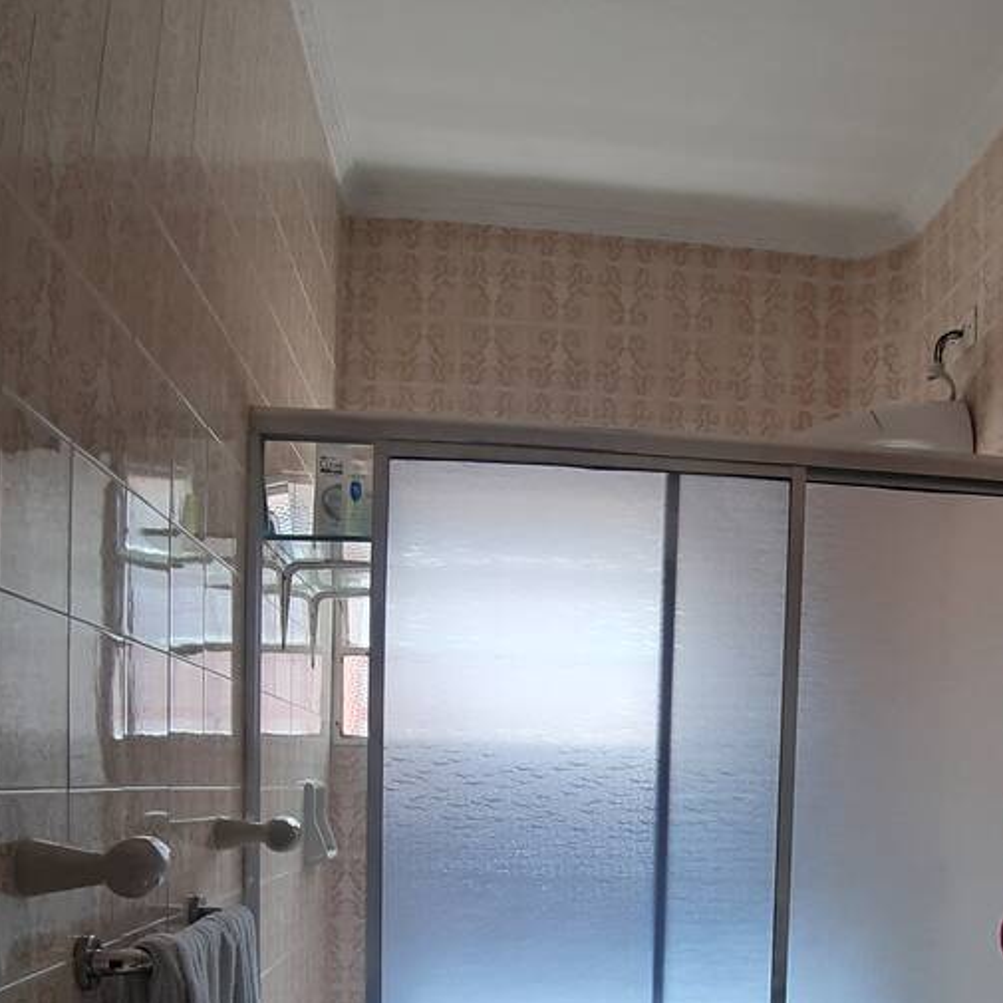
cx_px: 632
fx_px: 1115
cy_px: 880
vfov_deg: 44.6
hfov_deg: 48.0
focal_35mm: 34
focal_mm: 1.87
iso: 50
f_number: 2.4
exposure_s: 1/100
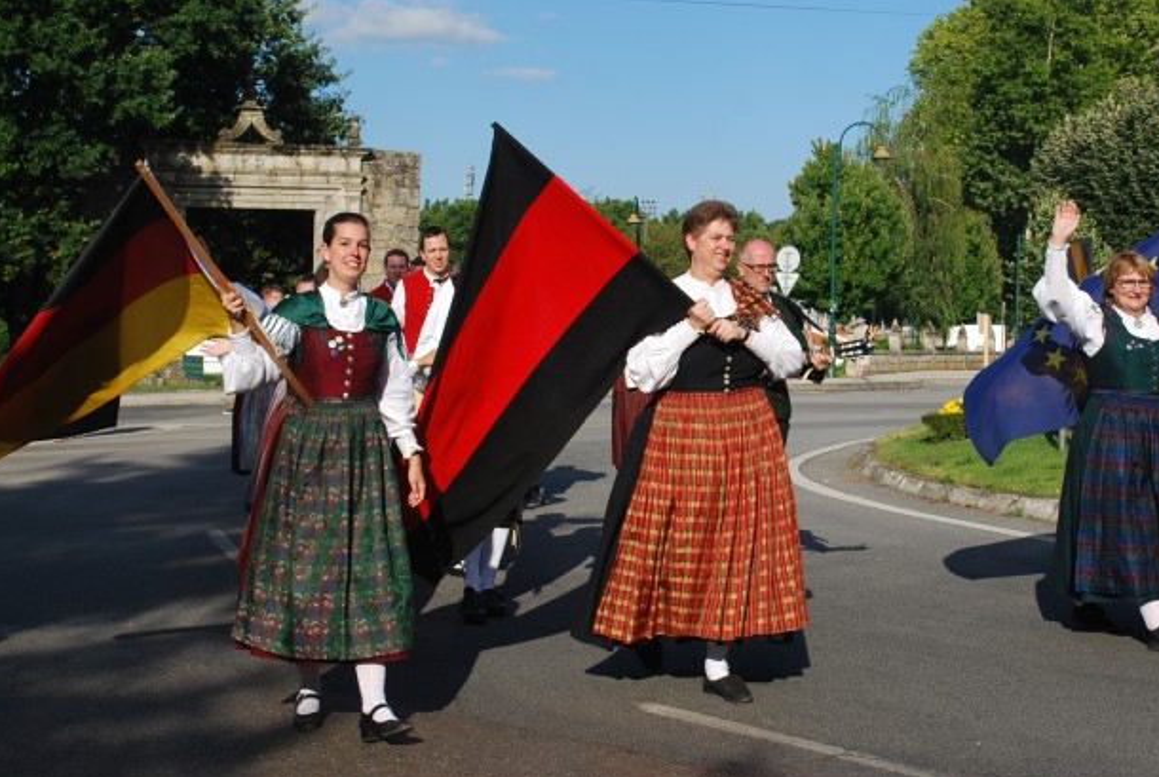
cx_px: 661
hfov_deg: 31.8
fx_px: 2032
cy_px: 280
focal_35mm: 63
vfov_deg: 21.6
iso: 100
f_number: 8
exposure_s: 1/250
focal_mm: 32
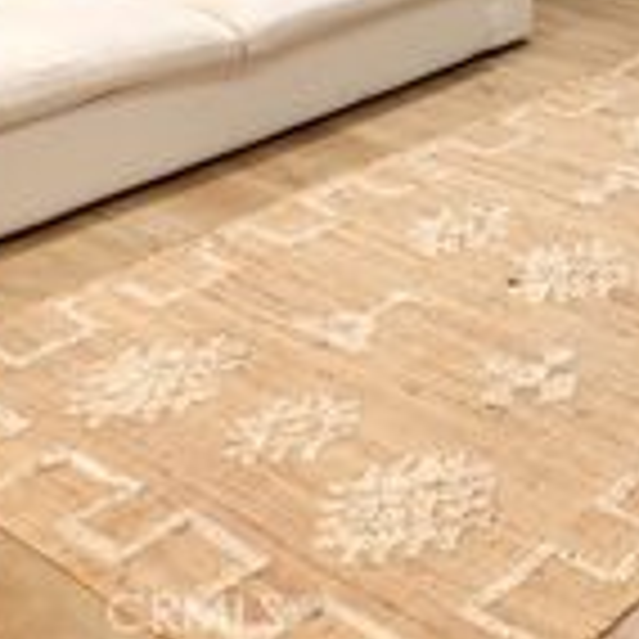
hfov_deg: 22.1
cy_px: -106
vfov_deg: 22.3
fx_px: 1504
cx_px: 770
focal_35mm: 72
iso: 200
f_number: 1.8
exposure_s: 1/30
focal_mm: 9.4
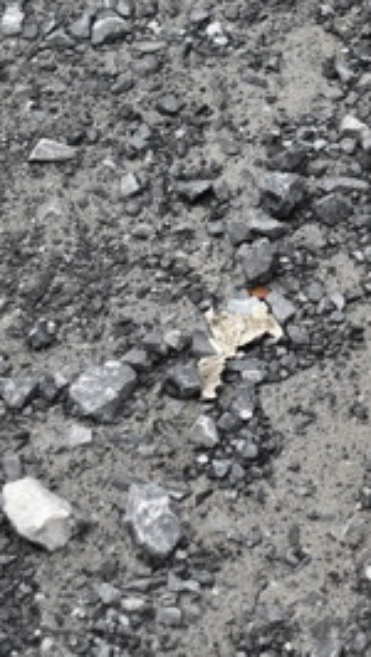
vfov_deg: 13.3
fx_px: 2831
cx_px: 732
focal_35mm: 162
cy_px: 328
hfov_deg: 7.2
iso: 200
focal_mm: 45
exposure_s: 1/200
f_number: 6.3
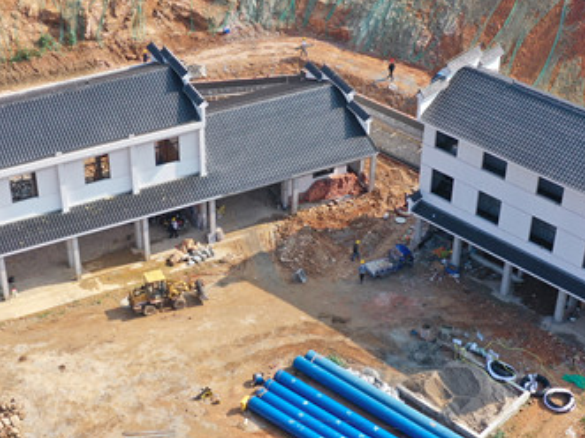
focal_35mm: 65
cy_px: 197
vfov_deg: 22.6
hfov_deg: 29.7
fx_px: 1098
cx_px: 226
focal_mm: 10.26
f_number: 5
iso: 100
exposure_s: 1/320
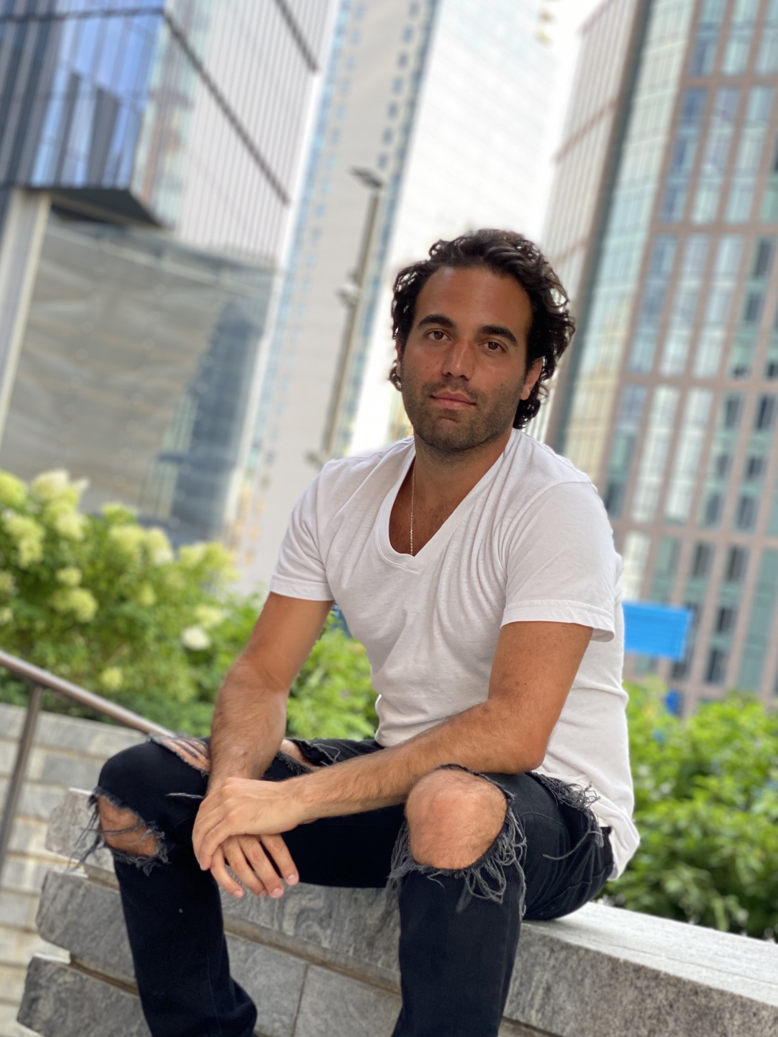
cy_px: 637
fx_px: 1978
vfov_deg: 29.3
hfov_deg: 22.3
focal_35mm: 66
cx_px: 375
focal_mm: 6
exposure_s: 1/122
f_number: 2
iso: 64
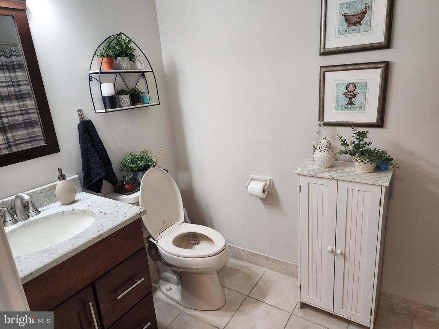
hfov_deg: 73.9
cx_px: 220
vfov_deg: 58.9
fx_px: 292
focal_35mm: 23
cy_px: 164
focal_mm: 6.4
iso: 250
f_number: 1.8
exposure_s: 1/120
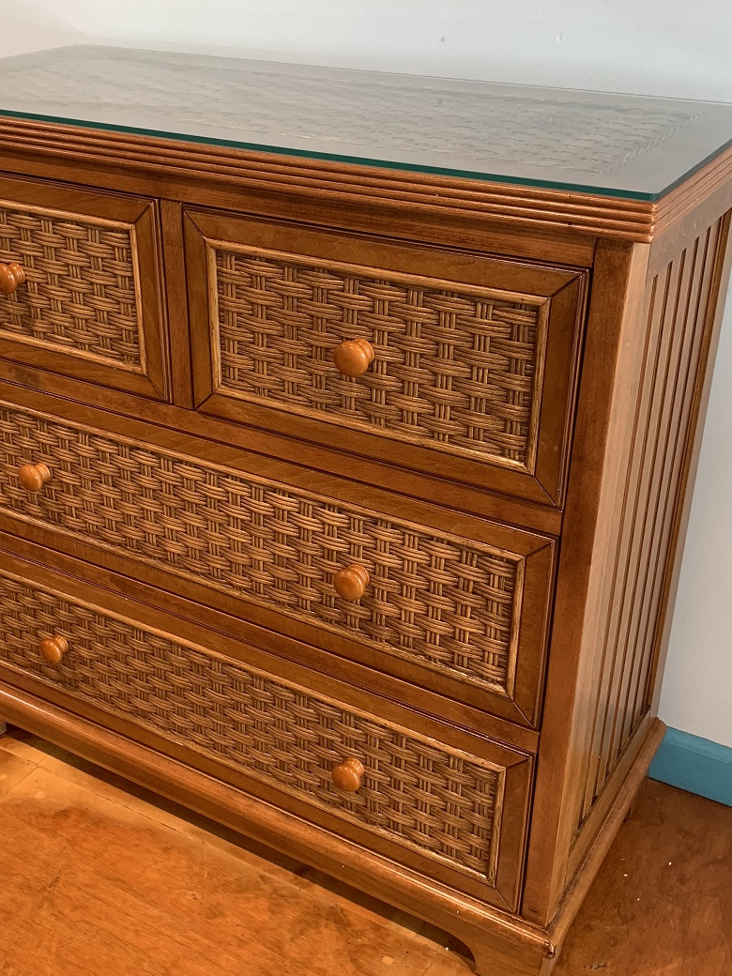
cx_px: 301
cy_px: 456
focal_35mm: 40
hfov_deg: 35.9
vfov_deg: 46.8
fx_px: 1128
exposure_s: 1/60
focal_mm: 4.25
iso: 100
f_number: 1.8
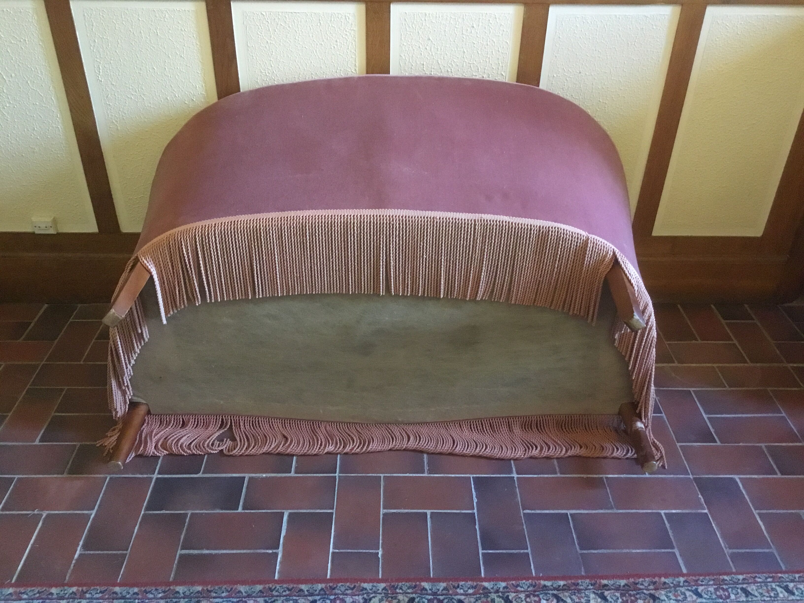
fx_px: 720
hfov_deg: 58.4
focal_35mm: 31
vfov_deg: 45.4
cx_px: 402
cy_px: 302
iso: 320
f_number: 2.4
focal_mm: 3.3
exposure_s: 1/17
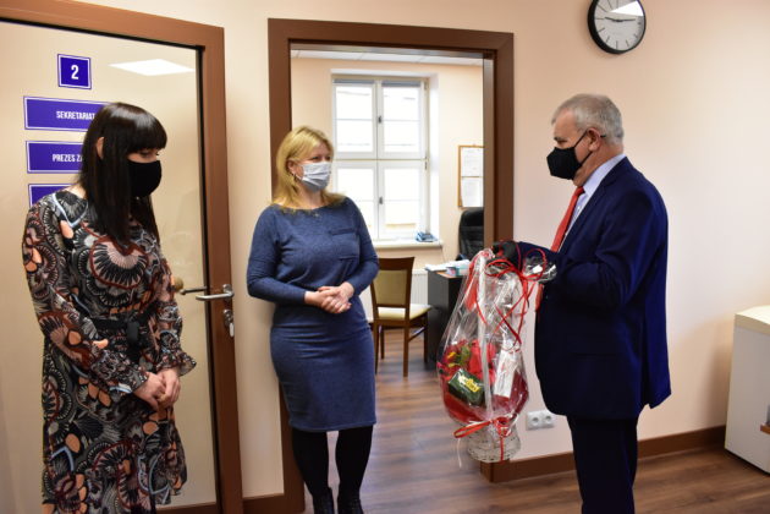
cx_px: 385
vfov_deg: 47.9
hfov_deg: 67.4
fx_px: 577
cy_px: 257
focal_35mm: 27
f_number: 6.3
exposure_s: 1/125
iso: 2500
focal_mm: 18
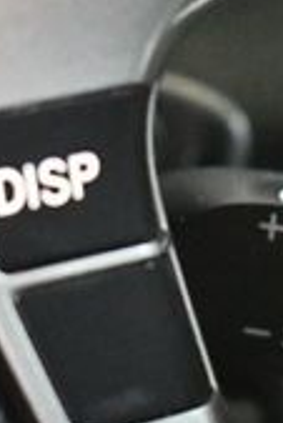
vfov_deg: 10.9
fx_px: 2224
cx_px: 148
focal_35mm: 189
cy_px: 250
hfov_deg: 7.3
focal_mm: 25
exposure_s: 1/60
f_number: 4
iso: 10000
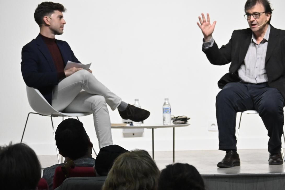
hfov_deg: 11.1
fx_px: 1463
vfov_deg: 7.4
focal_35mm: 185
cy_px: 68
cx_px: 182
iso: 1250
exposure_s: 1/200
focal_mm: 83
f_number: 5
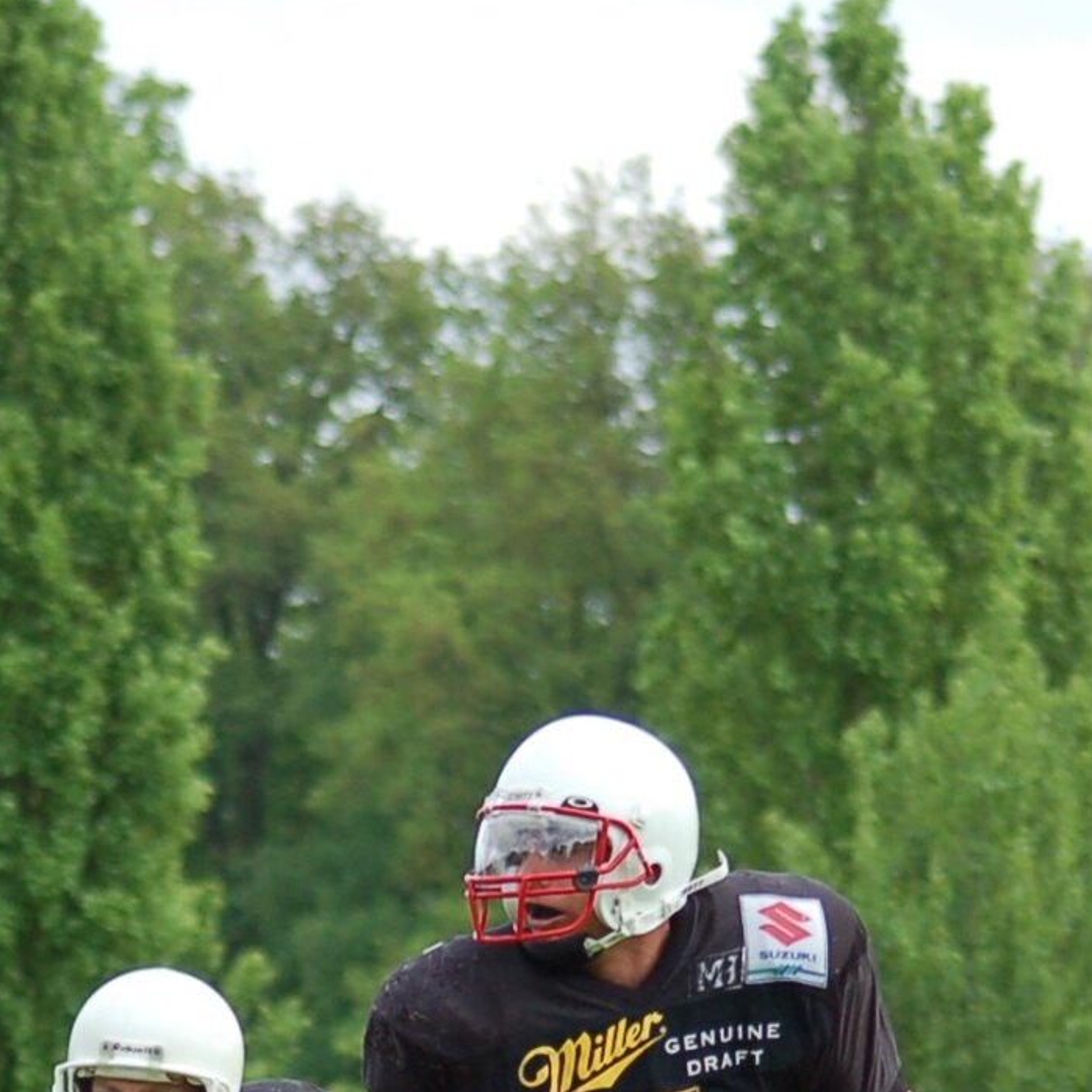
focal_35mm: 401
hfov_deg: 4.4
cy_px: 1109
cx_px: 516
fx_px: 14312
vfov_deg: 4.4
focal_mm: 100
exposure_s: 1/1000
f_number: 4.2
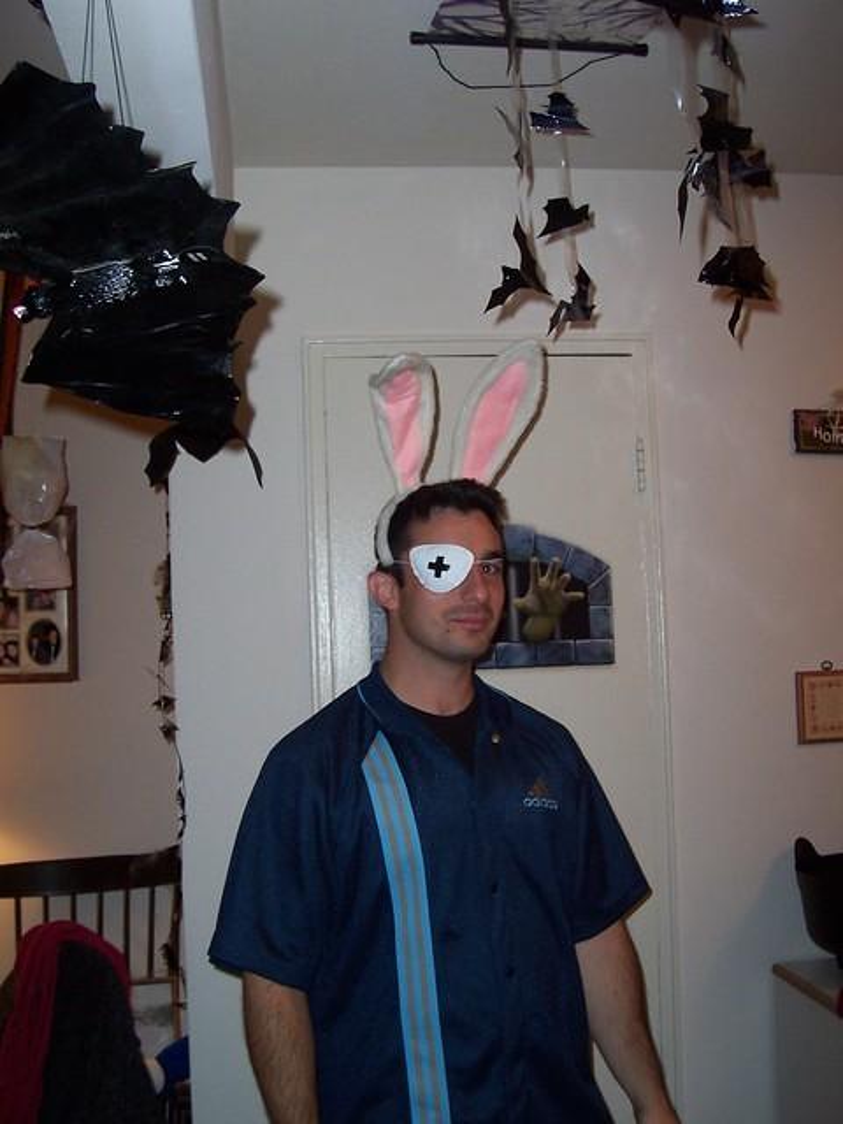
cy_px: 562
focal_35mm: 37
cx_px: 422
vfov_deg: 50.1
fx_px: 1201
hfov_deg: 38.7
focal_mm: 5.6
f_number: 2.8
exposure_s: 1/60
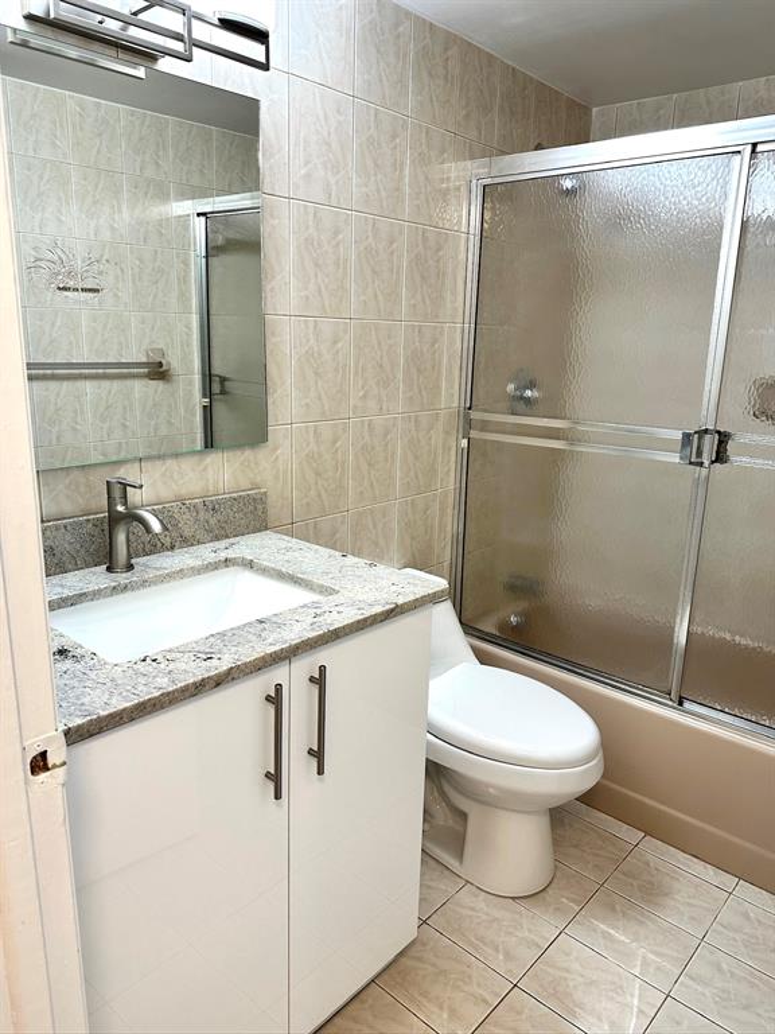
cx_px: 388
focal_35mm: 24
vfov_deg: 71.6
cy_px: 517
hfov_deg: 56.8
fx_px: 716
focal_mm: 6.86
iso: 160
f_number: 1.78
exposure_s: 1/120
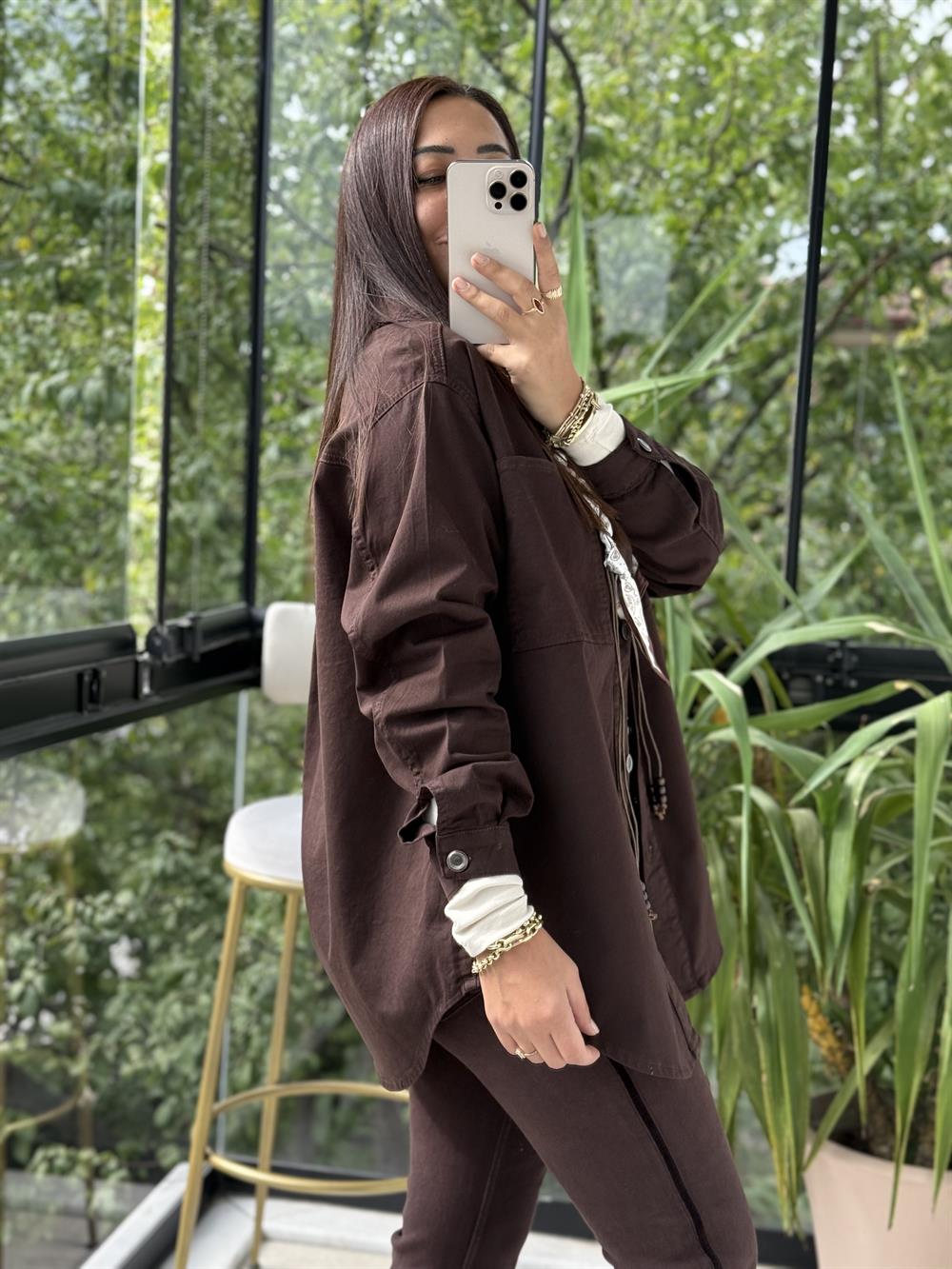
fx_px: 1760
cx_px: 476
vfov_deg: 39.7
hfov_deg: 30.3
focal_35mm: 48
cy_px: 634
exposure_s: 1/388
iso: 80
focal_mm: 6.76
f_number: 1.78
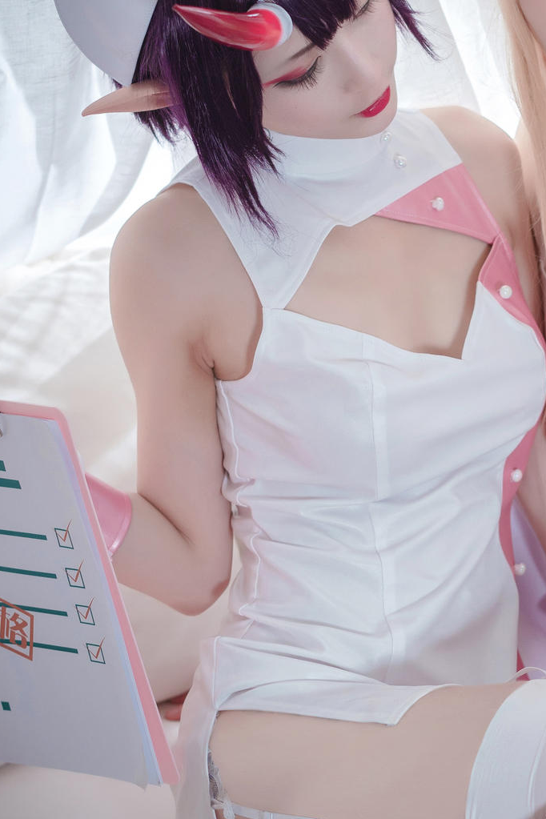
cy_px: 497
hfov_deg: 11.3
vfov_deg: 16.9
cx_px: 501
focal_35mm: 121
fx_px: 2753
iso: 500
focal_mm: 55
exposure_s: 1/160
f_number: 2.8
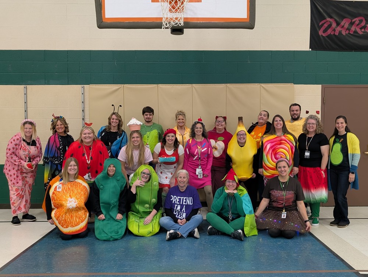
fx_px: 256
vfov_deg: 56.9
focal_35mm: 24
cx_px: 184
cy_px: 138
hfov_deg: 71.5
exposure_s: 1/60
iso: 167
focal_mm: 6.9
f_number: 1.68
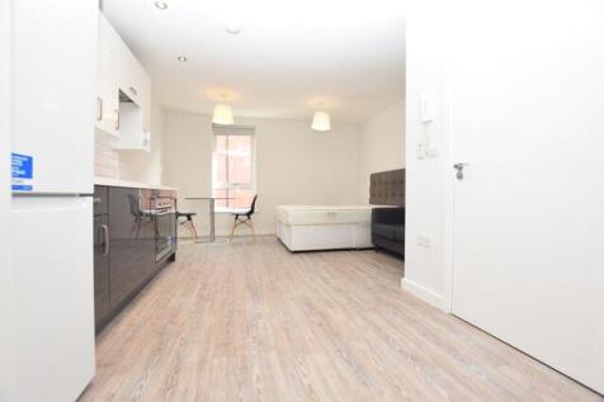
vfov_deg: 77.3
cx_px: 302
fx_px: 252
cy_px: 201
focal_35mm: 15
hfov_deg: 100.4
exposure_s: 1/125
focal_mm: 10
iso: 800
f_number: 5.6
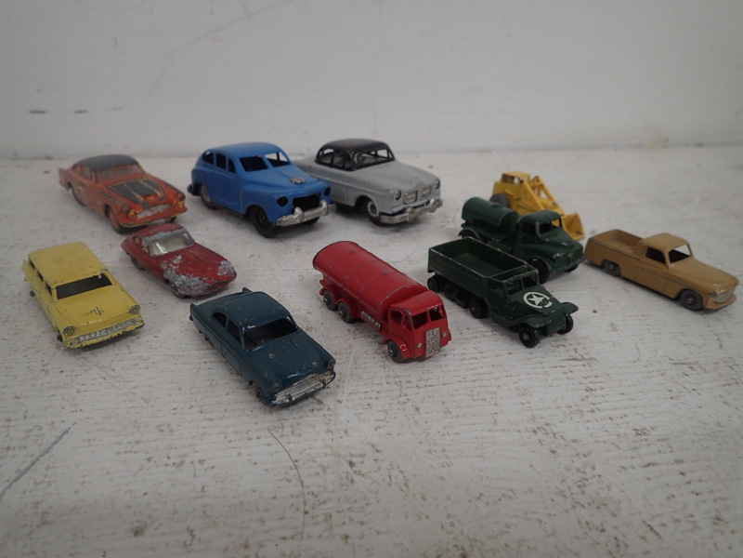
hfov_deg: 69.4
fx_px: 537
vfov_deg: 54.9
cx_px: 372
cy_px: 279
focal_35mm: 25
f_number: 2
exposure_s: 1/80
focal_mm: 4.5
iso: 100
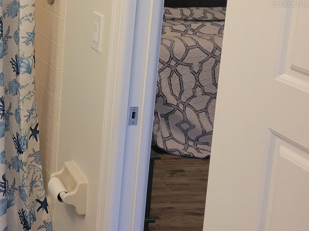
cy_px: 3
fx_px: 544
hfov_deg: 28.2
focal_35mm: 61
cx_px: -48
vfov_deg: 23.1
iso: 200
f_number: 1.8
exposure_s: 1/120
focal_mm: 5.4
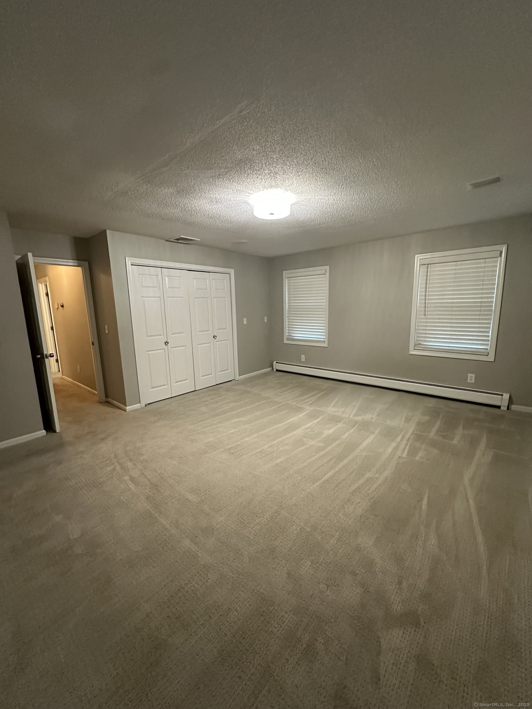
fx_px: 287
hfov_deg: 85.7
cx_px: 266
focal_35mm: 14
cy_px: 354
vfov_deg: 102.1
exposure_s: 1/60
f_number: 2.2
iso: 640
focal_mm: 2.22
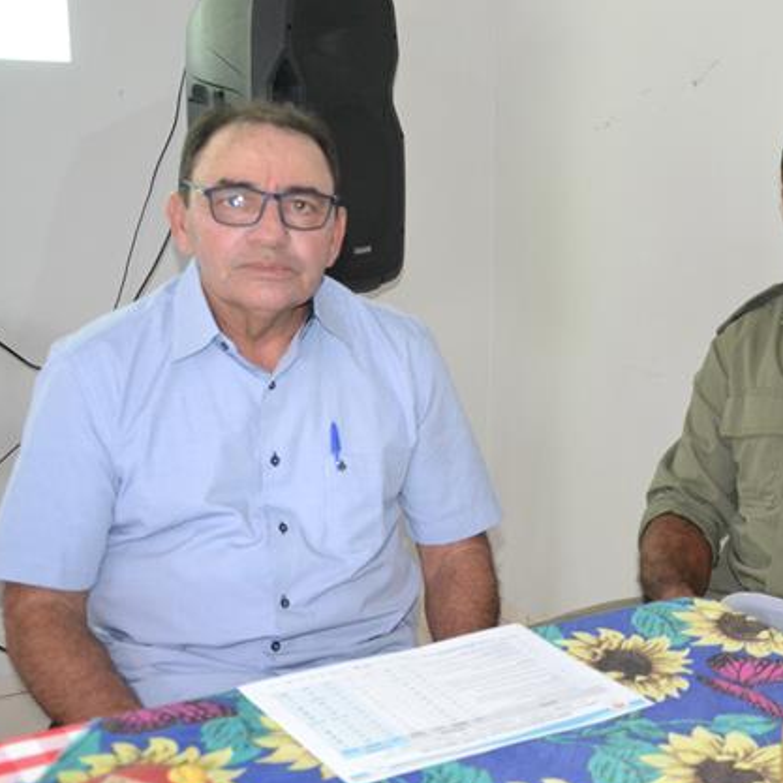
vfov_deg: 36.1
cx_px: 531
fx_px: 1203
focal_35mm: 47
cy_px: 397
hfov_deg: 35.7
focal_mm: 24
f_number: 3.8
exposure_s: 1/60
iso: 3200
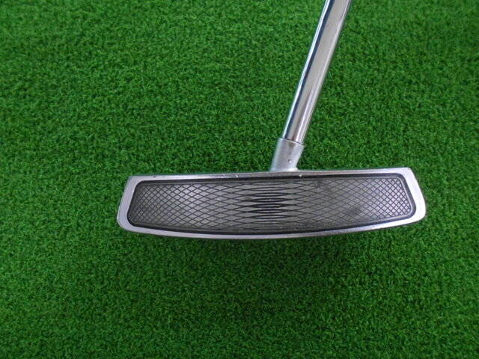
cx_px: 240
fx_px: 360
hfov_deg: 67.3
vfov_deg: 53.1
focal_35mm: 26
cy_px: 180
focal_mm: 4.6
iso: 800
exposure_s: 1/100
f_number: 3.2
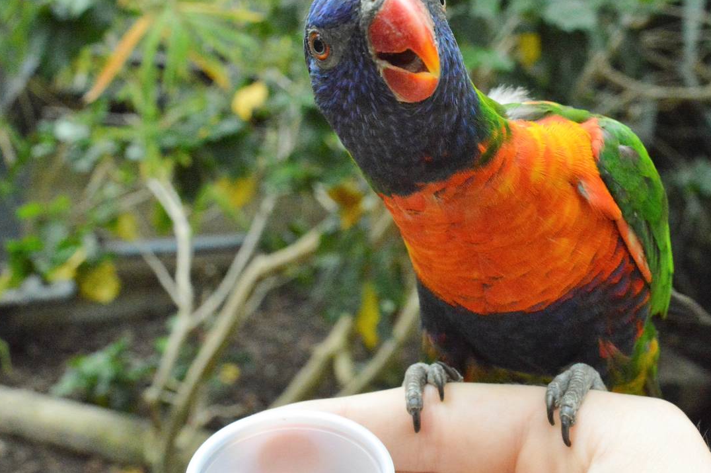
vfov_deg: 23.3
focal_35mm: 58
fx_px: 1144
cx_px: 446
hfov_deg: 34.3
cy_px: 181
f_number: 10
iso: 6400
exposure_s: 1/2000
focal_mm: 26
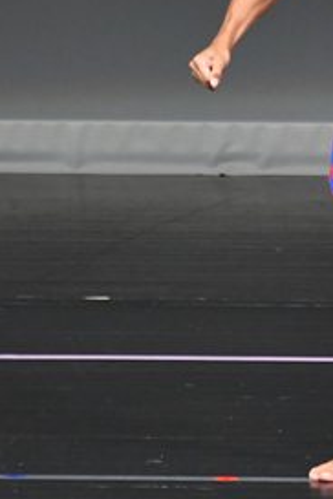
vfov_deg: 2.1
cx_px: 488
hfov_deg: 1.4
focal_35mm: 978
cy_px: 155
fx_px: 13569
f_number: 5.6
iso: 4000
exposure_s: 1/400
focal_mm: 230
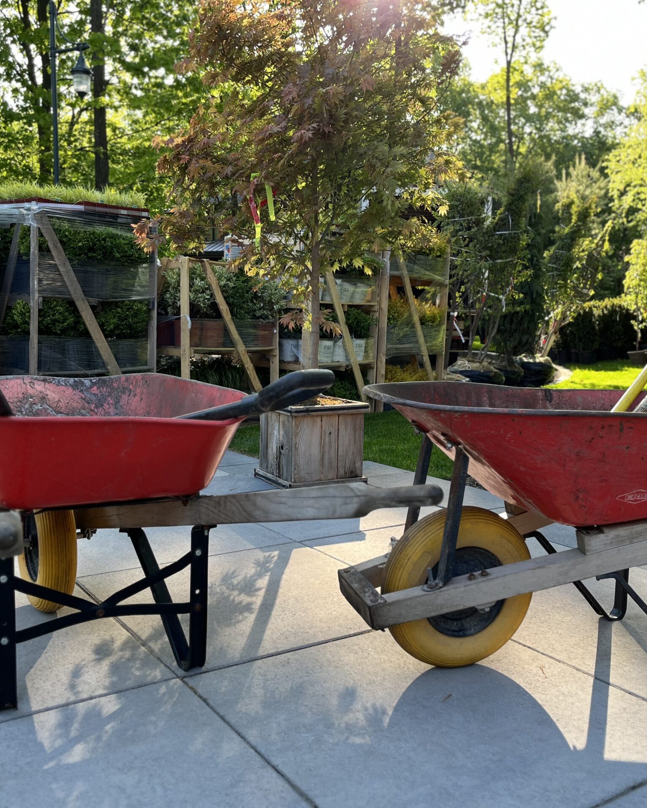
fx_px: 814
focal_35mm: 34
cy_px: 405
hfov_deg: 43.4
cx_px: 318
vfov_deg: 52.8
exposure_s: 1/210
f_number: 1.6
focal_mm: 5.1
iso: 50
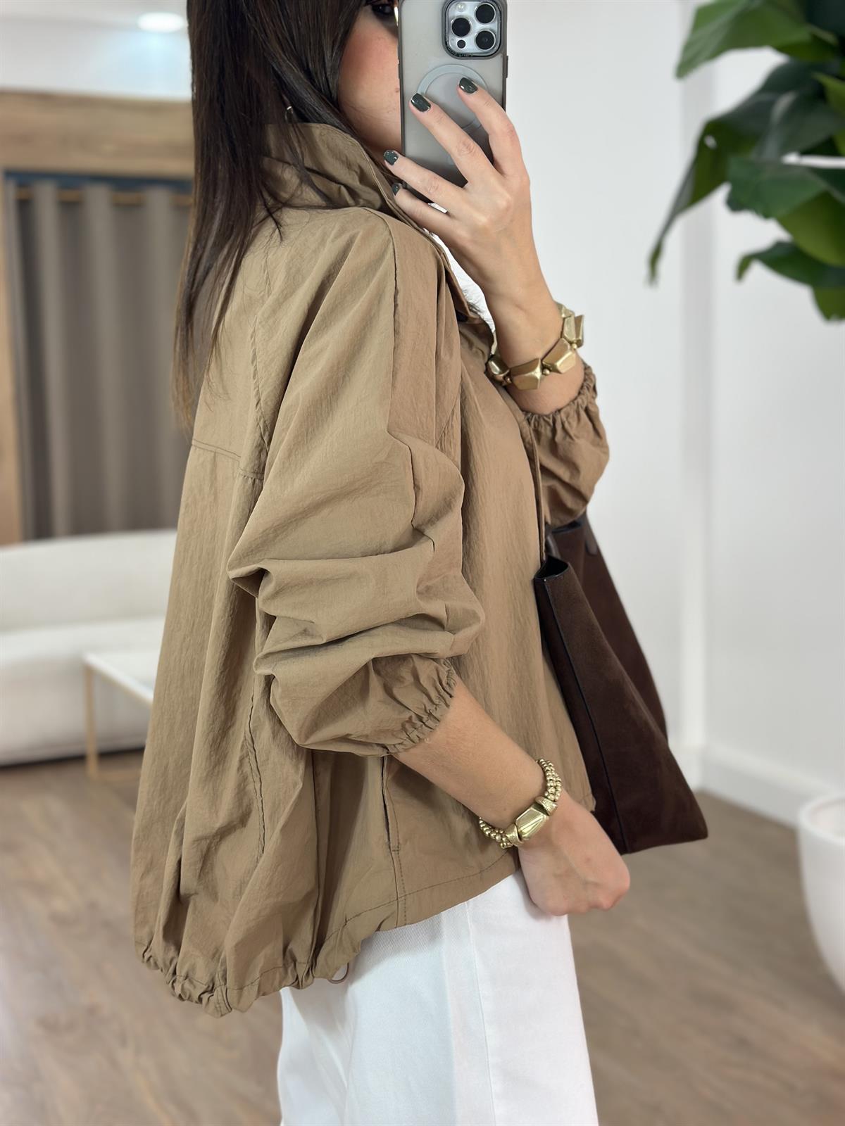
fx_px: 1562
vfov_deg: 39.7
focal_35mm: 48
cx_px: 422
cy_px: 563
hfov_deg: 30.3
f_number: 1.78
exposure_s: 1/220
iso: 80
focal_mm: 6.86
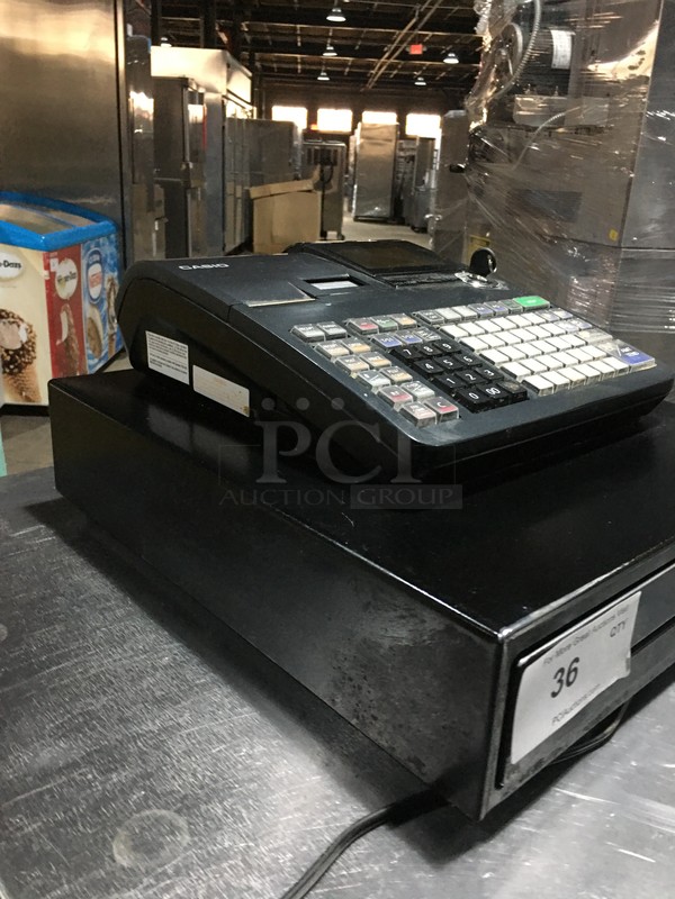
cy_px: 450
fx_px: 754
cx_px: 338
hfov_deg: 48.2
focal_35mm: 29
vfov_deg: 61.7
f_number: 2.2
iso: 50
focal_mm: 4.15
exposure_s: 1/4
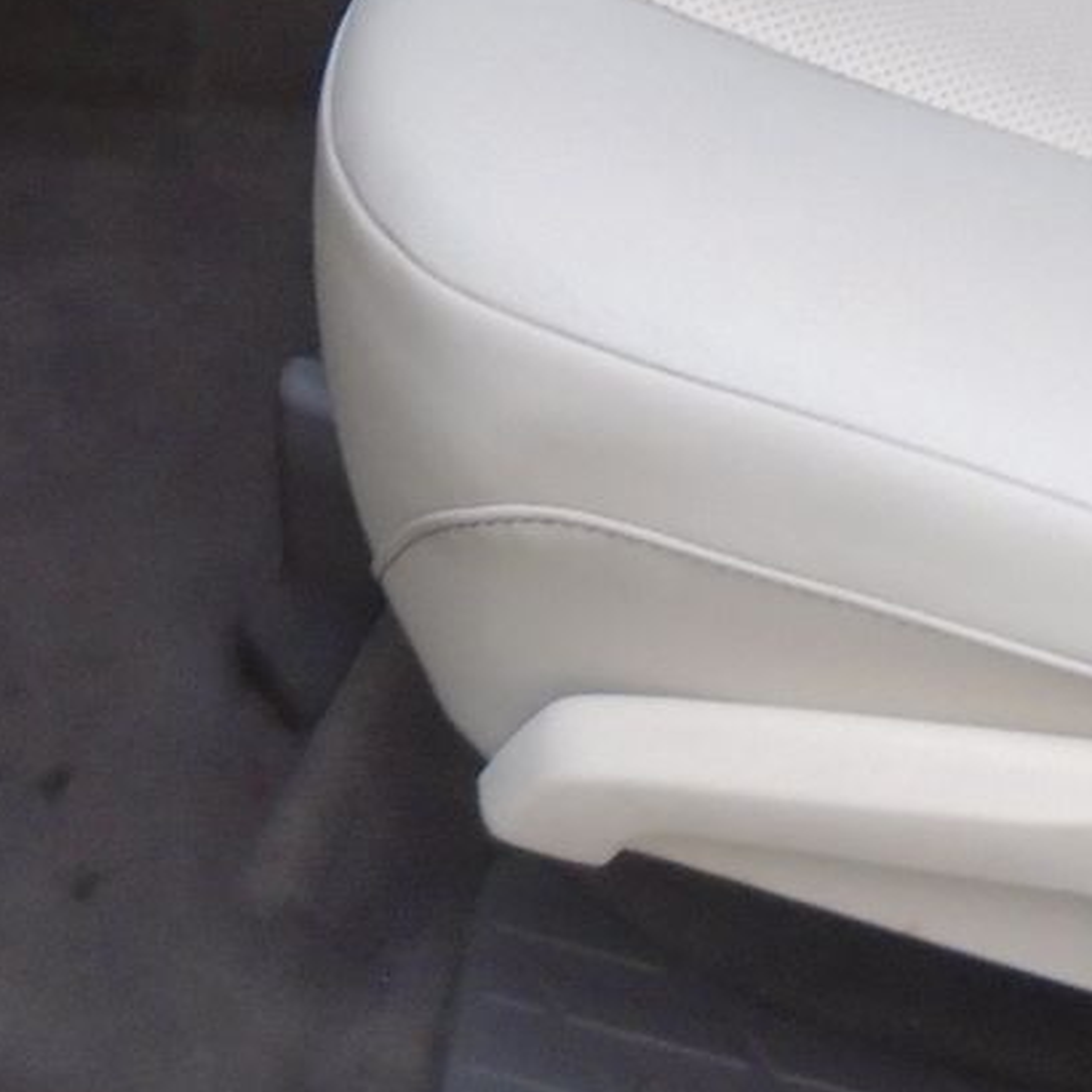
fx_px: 3212
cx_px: 198
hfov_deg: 19.1
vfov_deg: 18.8
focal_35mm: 90
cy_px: 27
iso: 250
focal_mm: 4.6
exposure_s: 1/40
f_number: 3.2
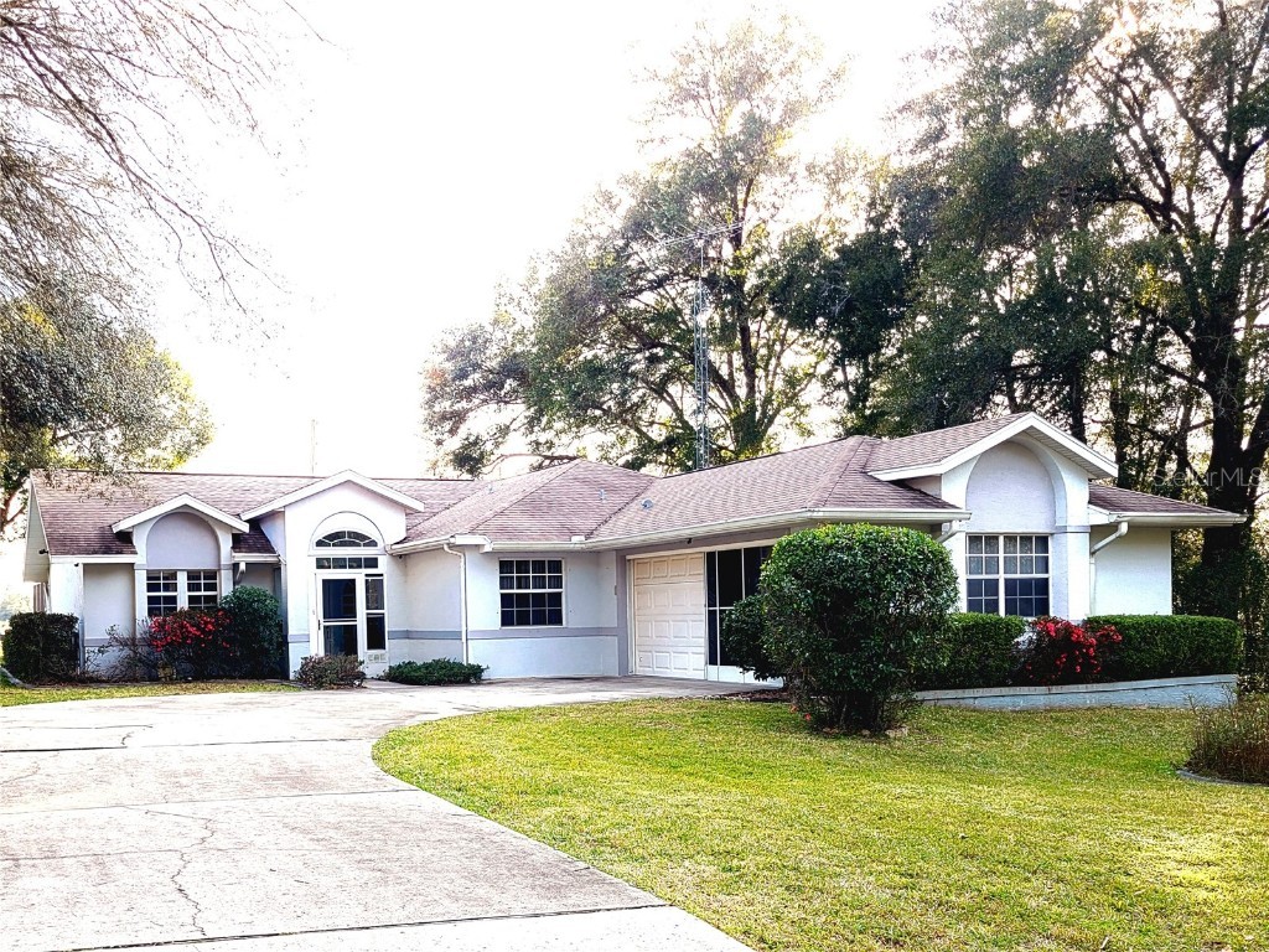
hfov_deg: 67.3
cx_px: 634
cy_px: 476
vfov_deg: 53.1
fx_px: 953
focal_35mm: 26
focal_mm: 5.4
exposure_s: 1/244
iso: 40
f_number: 1.8
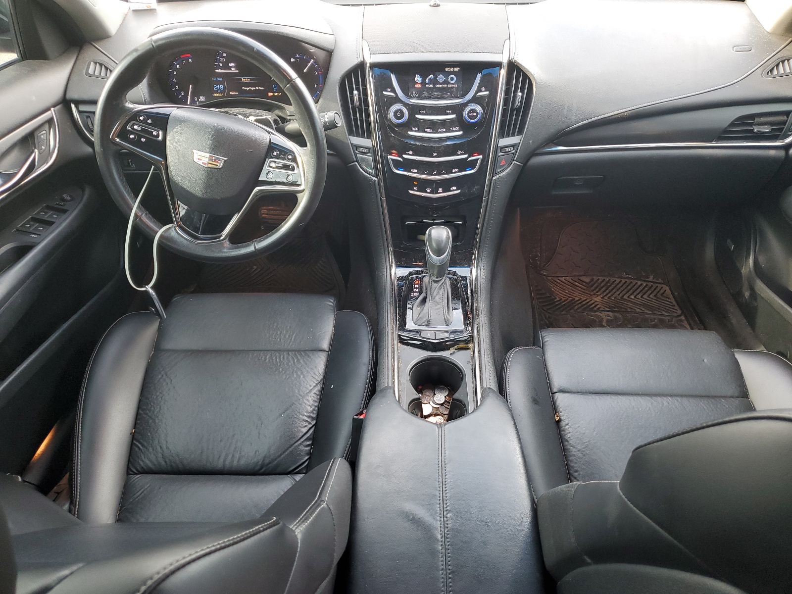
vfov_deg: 53.1
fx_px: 595
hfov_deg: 67.3
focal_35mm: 26
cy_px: 297
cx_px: 396
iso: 79
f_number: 1.5
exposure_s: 1/60.2
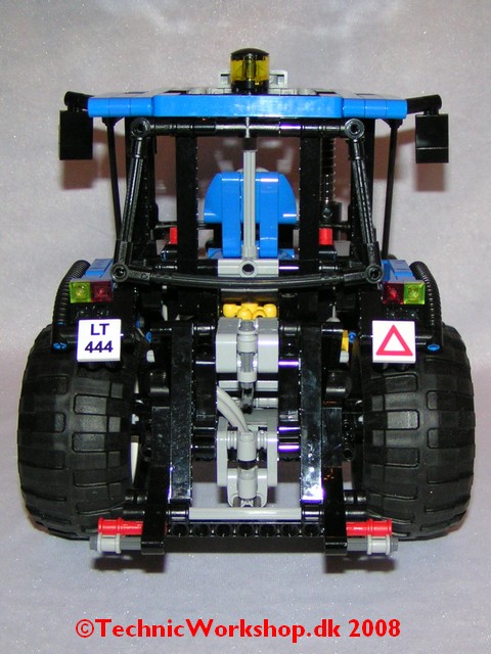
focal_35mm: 38
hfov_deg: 37.7
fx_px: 719
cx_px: 246
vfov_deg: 49.0
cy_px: 327
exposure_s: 1/40
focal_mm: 5.8
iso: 200
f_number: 2.8
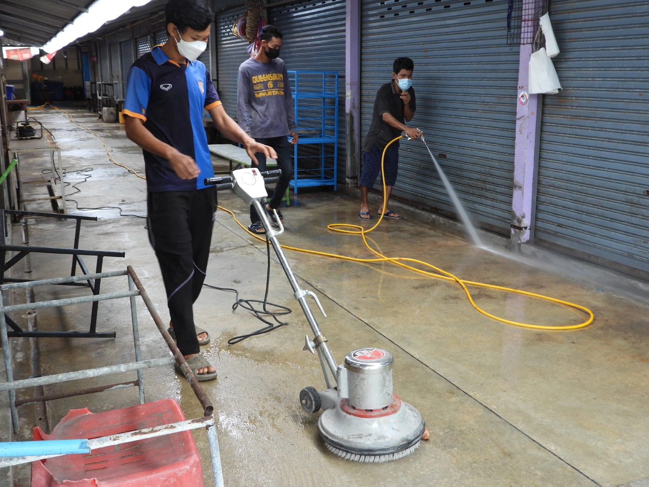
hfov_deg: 49.0
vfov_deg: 37.7
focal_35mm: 38
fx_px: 712
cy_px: 244
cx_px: 324
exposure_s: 1/40
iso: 100
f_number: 3.2
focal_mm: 6.8
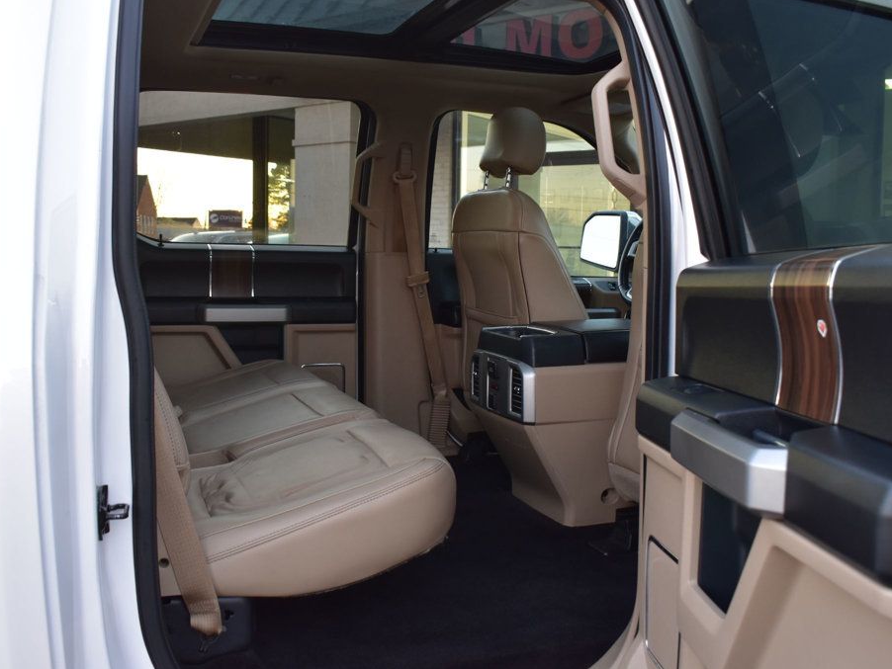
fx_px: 928
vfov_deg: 39.7
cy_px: 336
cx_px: 434
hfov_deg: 51.3
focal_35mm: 36
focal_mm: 22
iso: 640
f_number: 6.3
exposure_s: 1/15
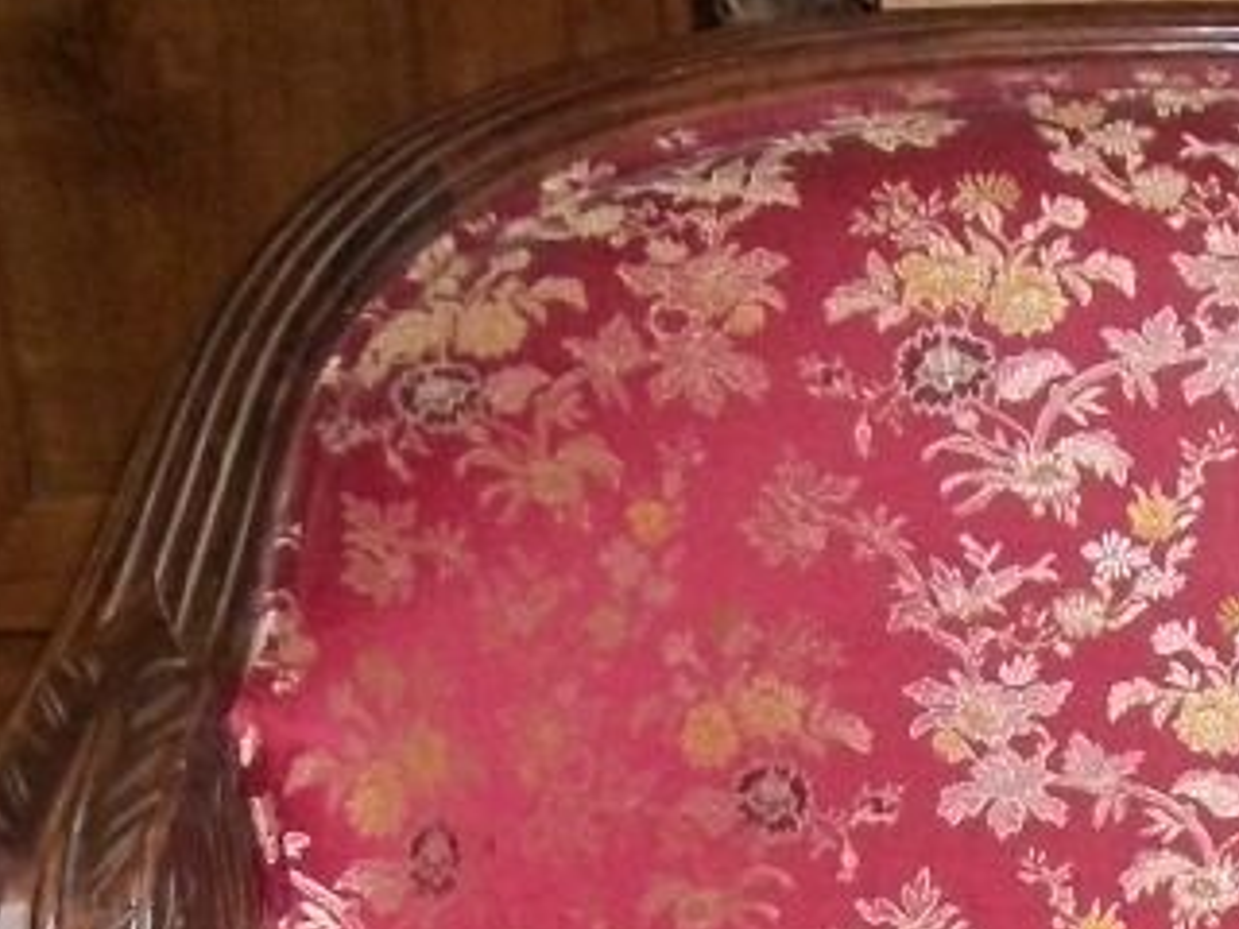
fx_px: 4581
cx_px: 1394
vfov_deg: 10.7
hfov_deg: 15.0
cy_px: 1823
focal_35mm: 128
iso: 250
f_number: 2.9
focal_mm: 5.7
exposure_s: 1/30
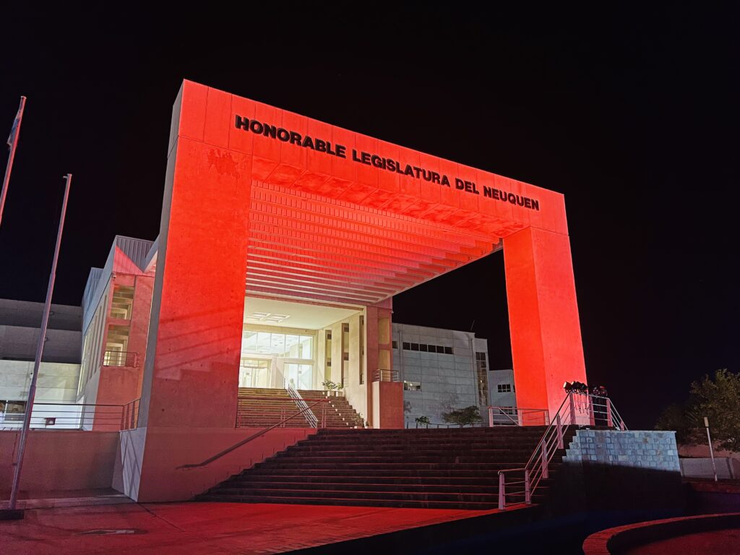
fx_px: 556
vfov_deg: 53.1
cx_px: 370
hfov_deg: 67.3
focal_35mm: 26
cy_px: 278
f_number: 1.5
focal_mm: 5.7
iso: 500
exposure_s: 1/43
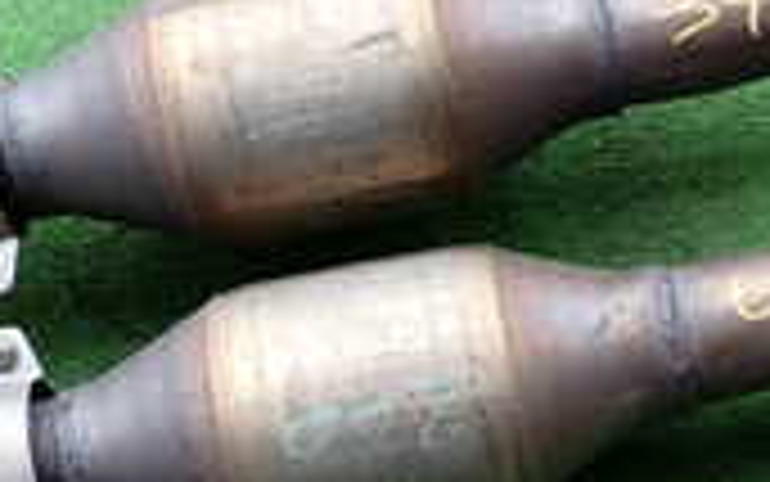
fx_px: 1952
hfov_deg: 20.8
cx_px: 937
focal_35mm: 93
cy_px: 324
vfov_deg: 14.0
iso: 100
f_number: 2.8
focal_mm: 4.5
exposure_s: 1/320
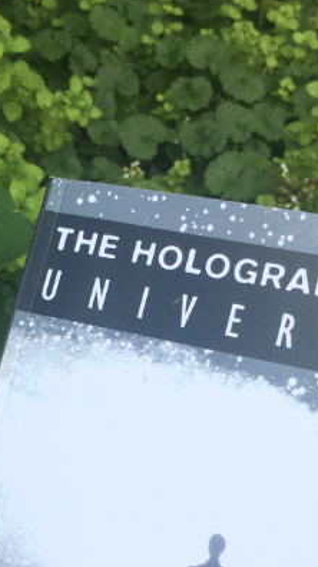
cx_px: 127
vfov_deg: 36.0
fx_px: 840
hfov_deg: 21.4
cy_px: 451
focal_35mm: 56
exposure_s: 1/605
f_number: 2.2
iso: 25
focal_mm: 4.2
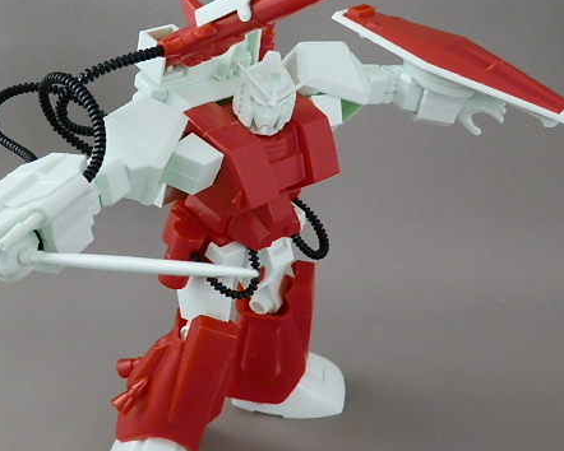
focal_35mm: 48
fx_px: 802
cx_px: 219
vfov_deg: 31.5
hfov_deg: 38.6
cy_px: 228
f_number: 3.5
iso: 200
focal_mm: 6.17
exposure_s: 1/13
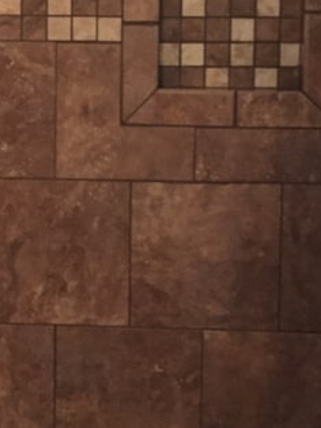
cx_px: 76
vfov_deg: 21.3
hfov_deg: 16.0
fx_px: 1138
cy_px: 155
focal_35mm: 92
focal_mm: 4.15
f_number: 2.2
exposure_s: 1/15
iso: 400
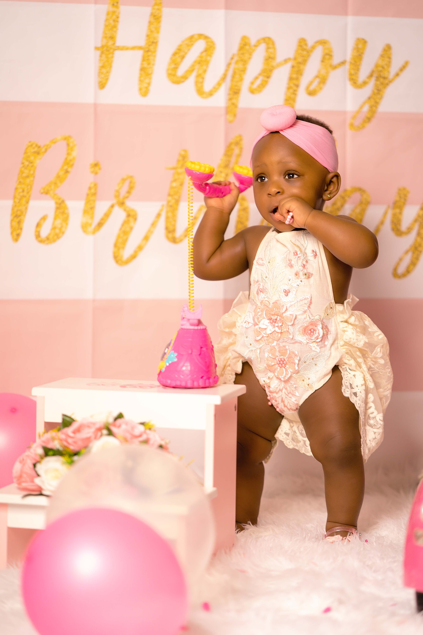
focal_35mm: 85
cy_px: 318
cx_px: 212
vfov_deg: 23.9
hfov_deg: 16.1
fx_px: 1498
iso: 100
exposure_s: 1/320
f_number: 1.8
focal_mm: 85
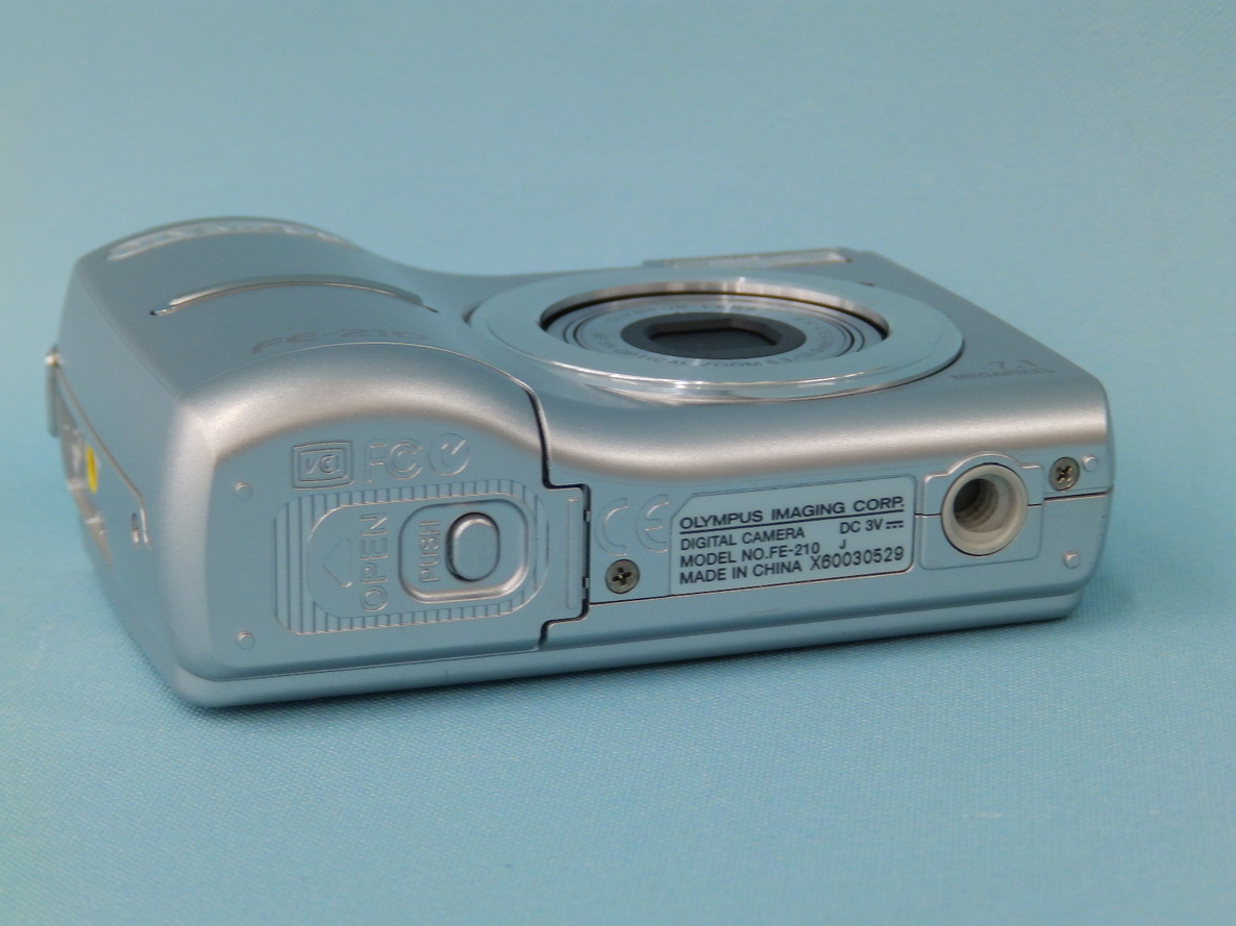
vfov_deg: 17.4
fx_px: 3034
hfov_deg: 23.0
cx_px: 612
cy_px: 464
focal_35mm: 85
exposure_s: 1/50
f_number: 4.4
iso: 160
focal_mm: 15.1
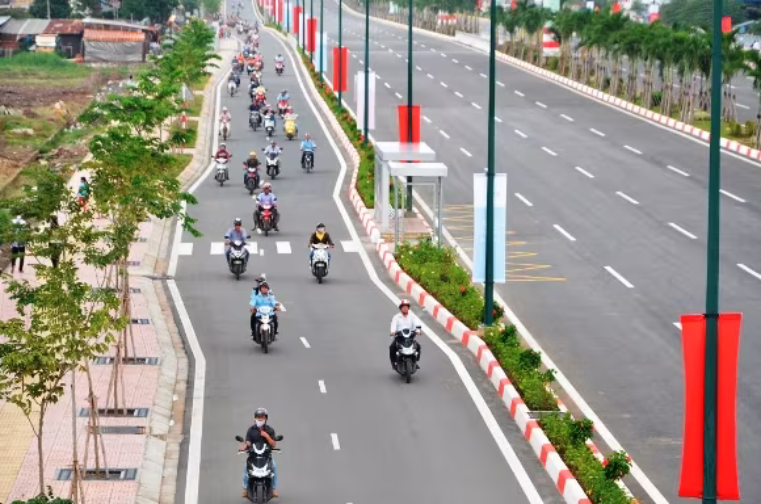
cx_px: 380
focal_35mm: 158
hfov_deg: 13.1
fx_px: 3322
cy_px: 252
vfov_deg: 8.7
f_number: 9
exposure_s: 1/1250
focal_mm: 105
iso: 2000
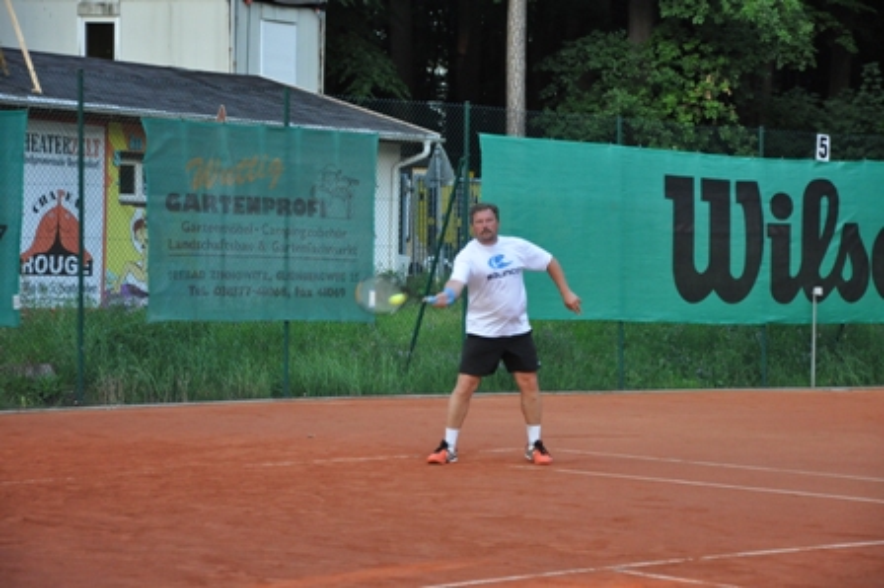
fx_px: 2760
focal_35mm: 112
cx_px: 442
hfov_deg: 18.2
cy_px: 294
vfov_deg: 12.2
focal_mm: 75
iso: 1600
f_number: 5.3
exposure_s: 1/200
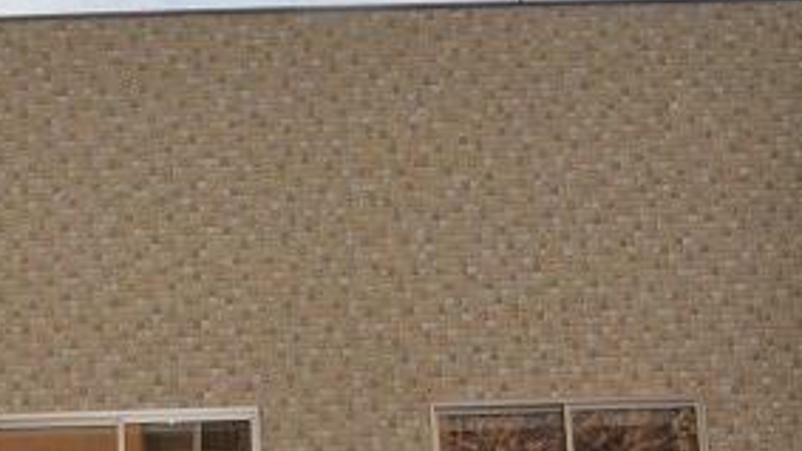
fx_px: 1318
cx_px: 164
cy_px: 484
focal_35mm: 62
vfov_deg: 18.7
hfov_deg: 32.9
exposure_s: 1/200
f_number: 18
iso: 1000
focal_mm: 14
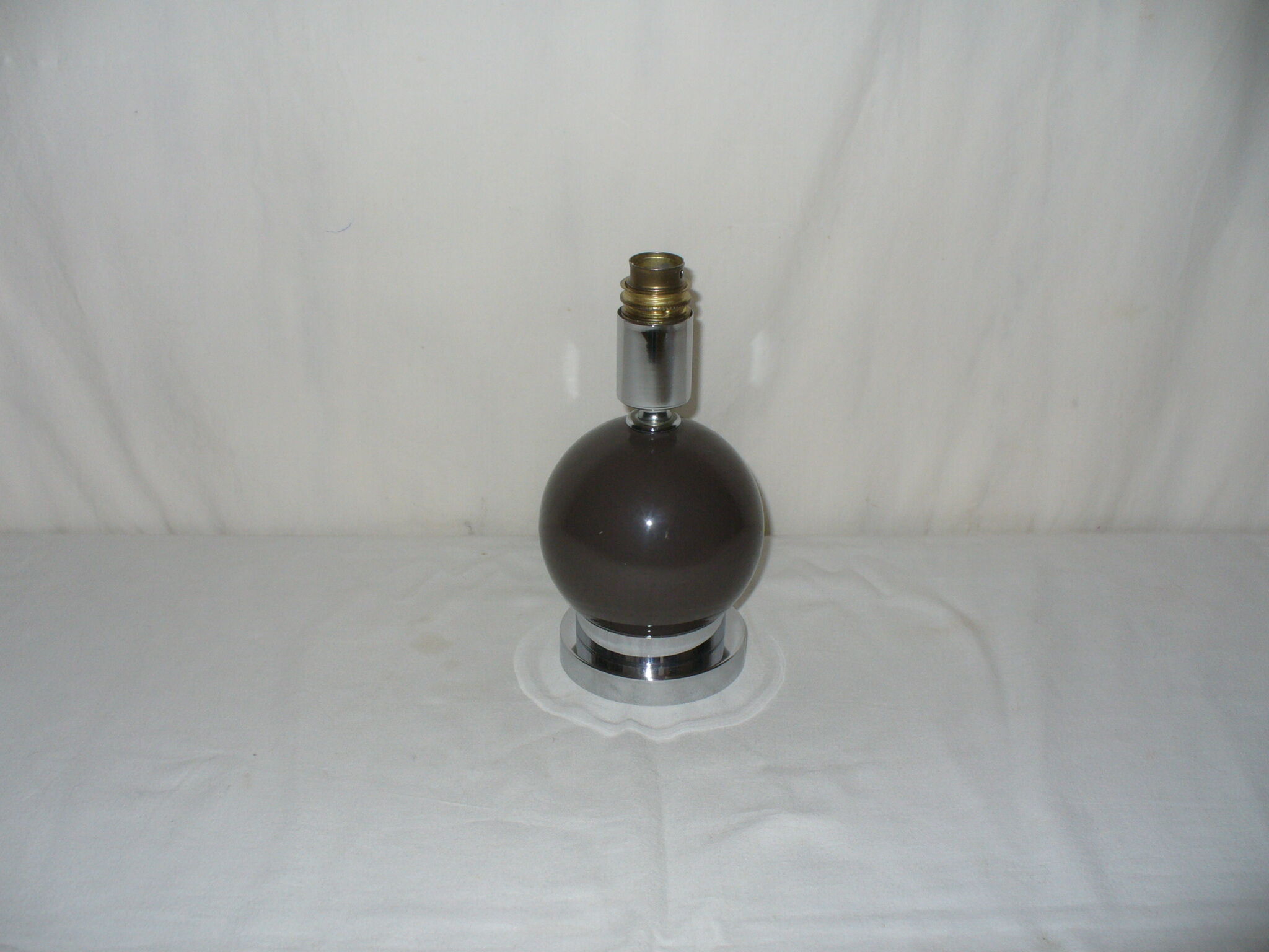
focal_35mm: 37
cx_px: 634
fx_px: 1356
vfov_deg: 38.7
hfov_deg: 50.1
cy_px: 476
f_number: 2.8
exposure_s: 1/30
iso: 100
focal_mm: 6.1
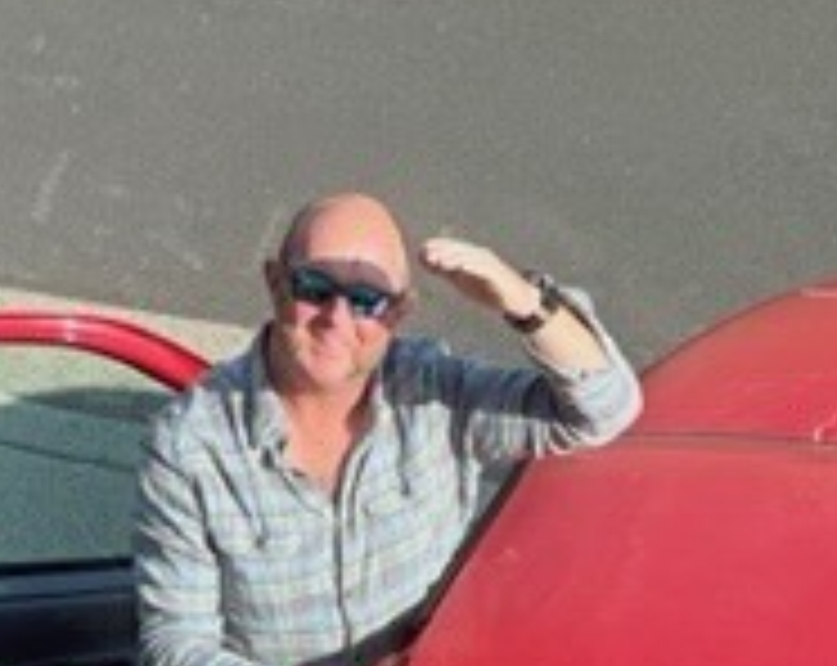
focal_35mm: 175
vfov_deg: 8.4
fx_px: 4326
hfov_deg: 11.0
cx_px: 500
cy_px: 1305
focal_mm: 6
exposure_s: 1/558
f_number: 2
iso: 25
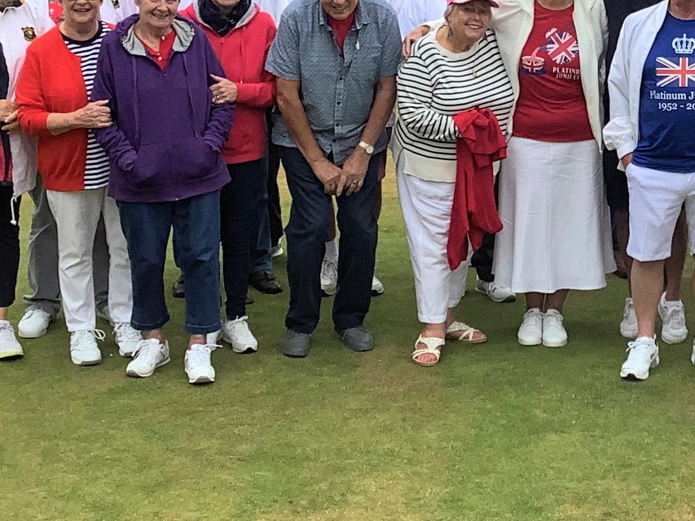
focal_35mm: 69
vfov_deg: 20.9
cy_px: 55
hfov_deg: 27.0
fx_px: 1385
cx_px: 645
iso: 25
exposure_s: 1/436
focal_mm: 3.3
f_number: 2.4
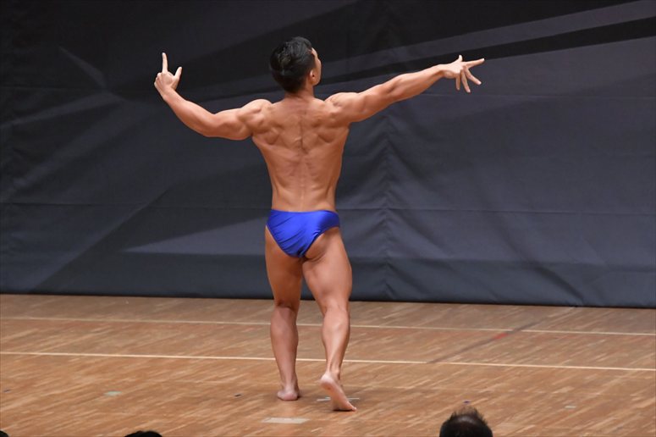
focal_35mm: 315
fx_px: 5737
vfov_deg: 4.4
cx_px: 328
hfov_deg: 6.5
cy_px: 218
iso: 6400
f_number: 5.6
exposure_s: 1/400
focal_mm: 210
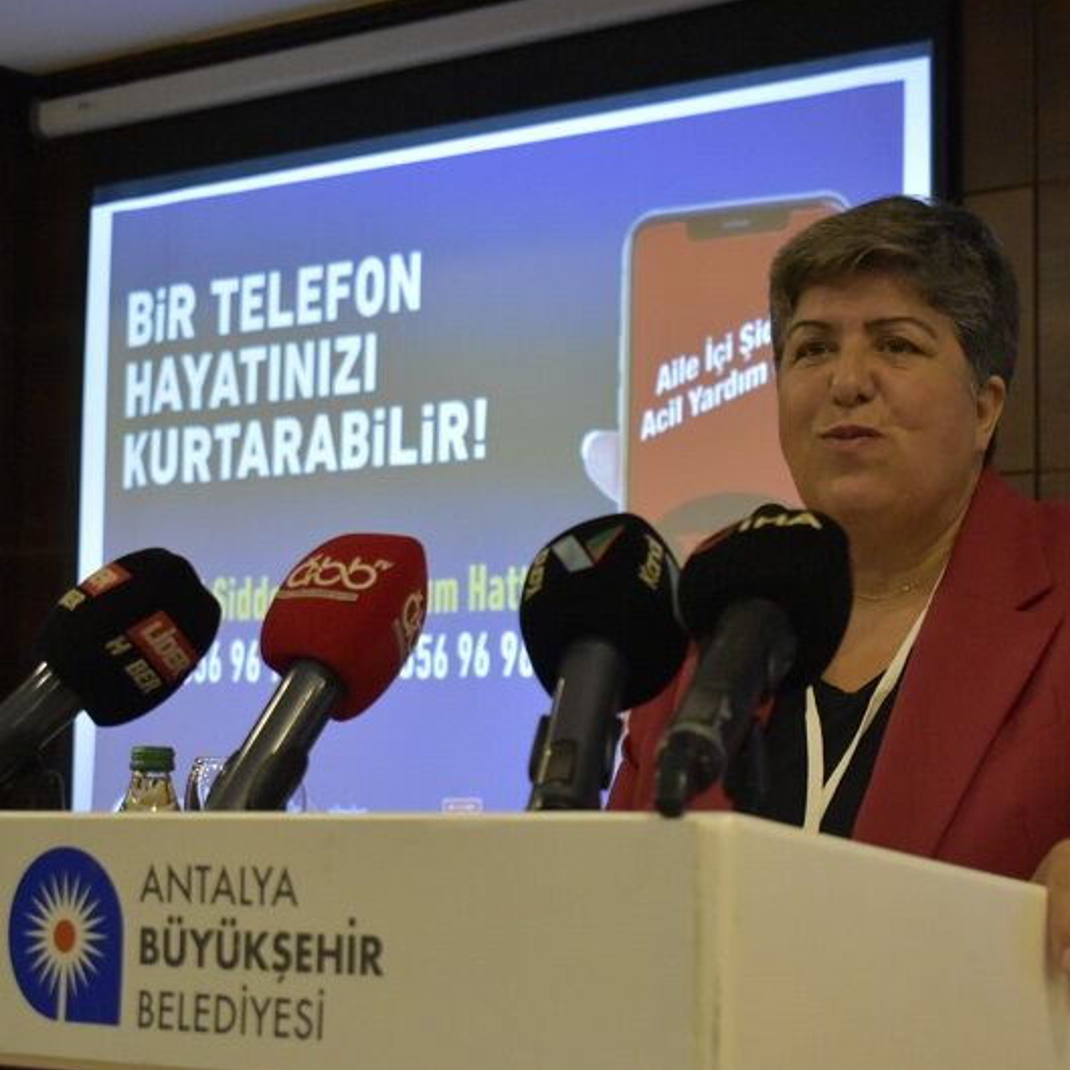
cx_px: 663
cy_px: 535
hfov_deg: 21.3
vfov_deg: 21.4
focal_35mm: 81
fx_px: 2833
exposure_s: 1/125
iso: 3200
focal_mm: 42
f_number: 5
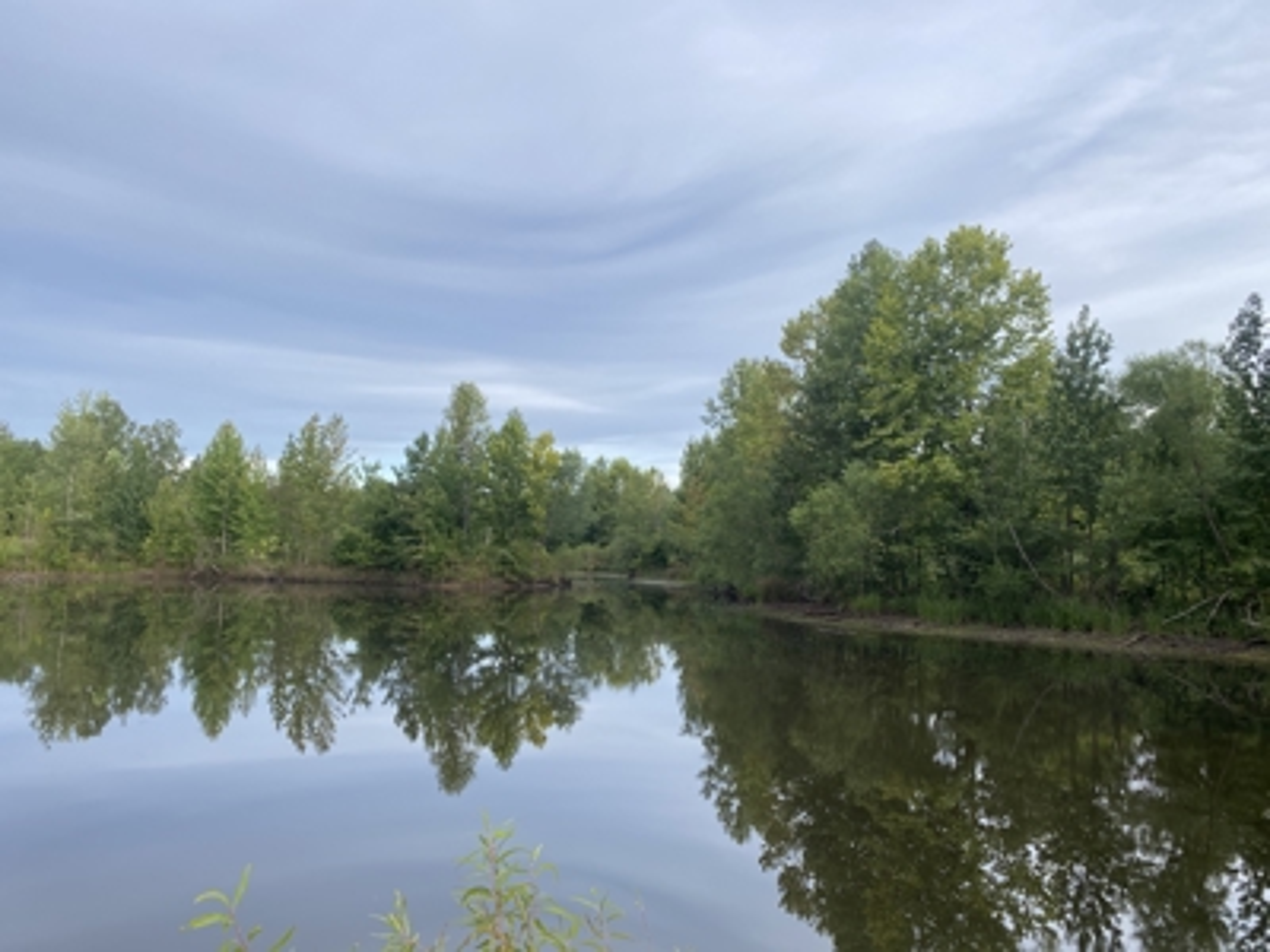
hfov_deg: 67.3
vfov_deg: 53.1
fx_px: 954
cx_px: 635
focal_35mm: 26
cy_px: 476
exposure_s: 1/295
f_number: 1.8
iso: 32
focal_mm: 4.25
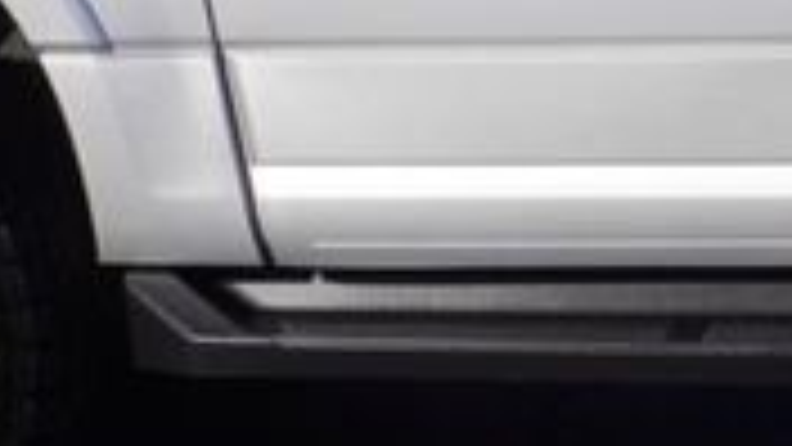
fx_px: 4033
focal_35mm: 192
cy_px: -50
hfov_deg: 10.9
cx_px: 1134
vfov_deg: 6.3
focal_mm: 21
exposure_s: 1/250
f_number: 10
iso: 100
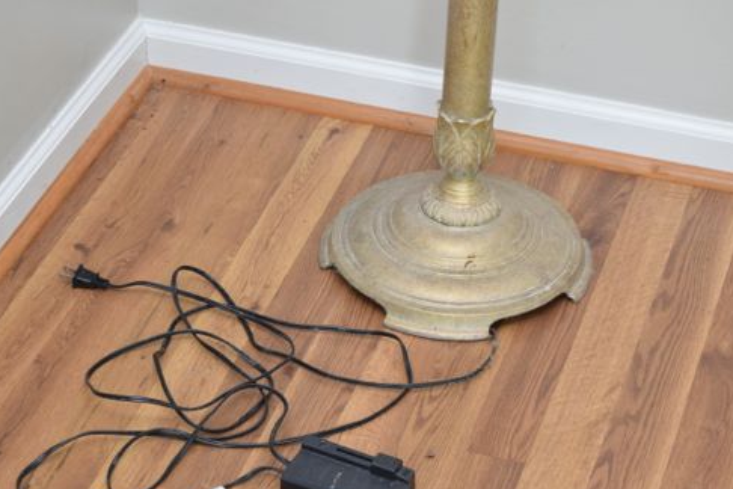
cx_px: 332
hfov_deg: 18.8
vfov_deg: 12.6
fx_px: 2212
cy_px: 271
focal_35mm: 109
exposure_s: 1/125
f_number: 5.6
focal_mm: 55
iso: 800
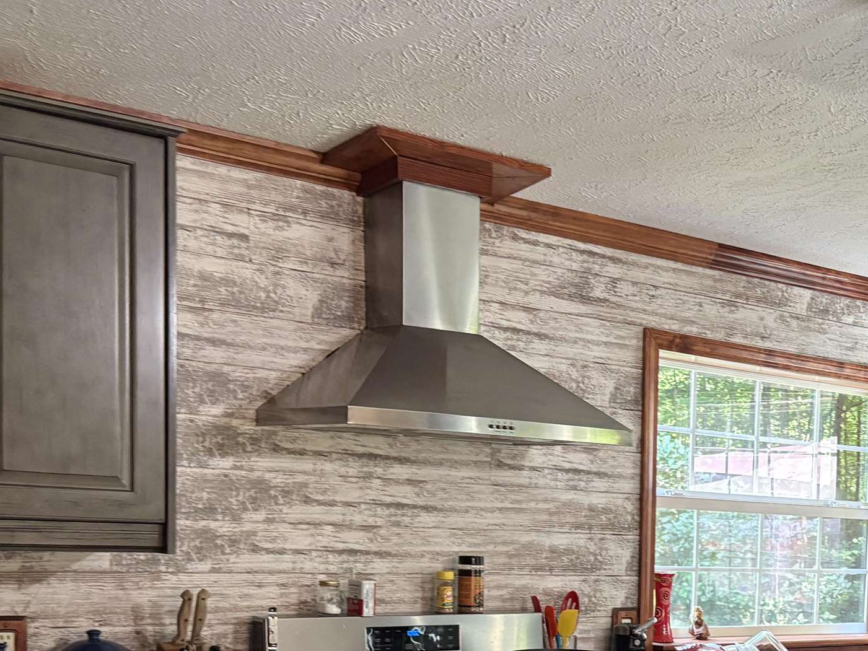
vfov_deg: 24.4
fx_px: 1429
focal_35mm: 57
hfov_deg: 31.1
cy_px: 657
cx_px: 884
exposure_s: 1/60
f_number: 1.6
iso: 200
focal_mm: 5.96
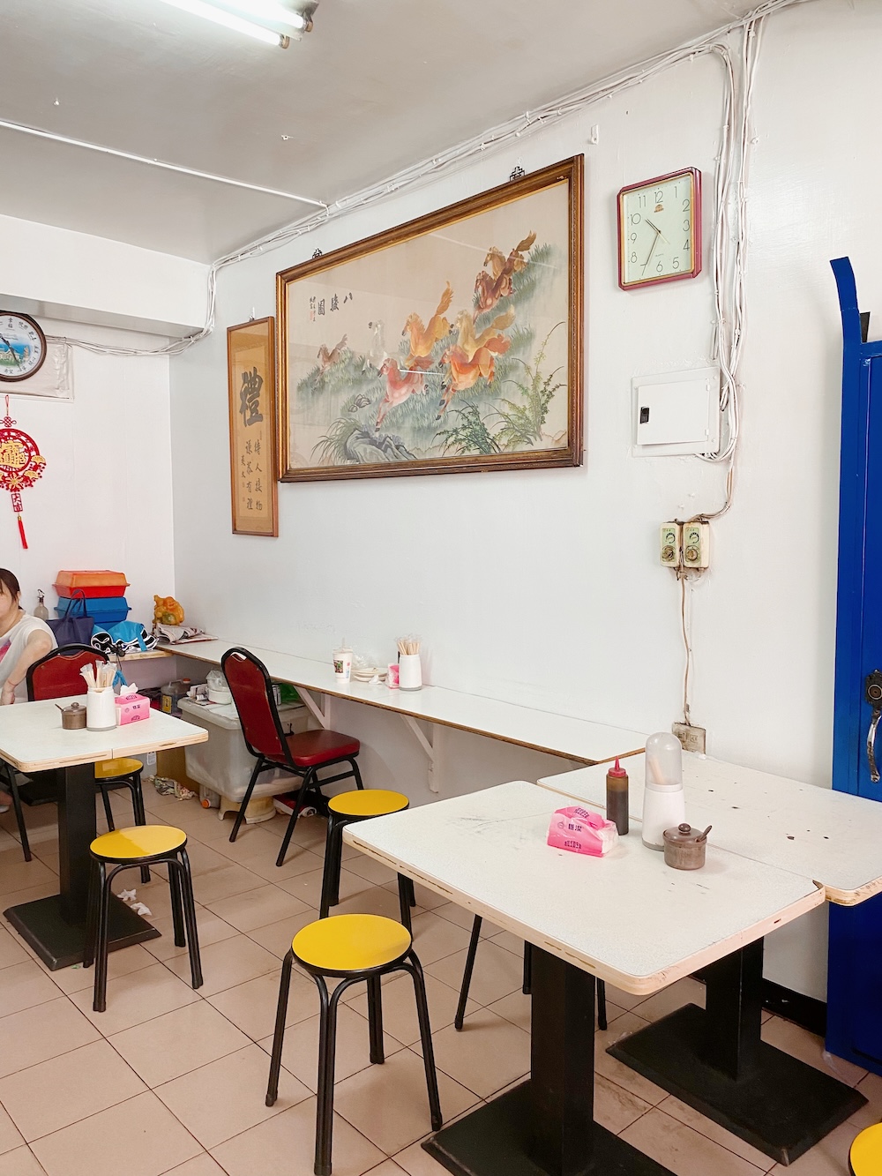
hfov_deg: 53.1
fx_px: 883
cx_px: 441
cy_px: 588
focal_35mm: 26
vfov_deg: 67.3
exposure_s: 1/60
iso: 80
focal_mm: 4.25
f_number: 1.8
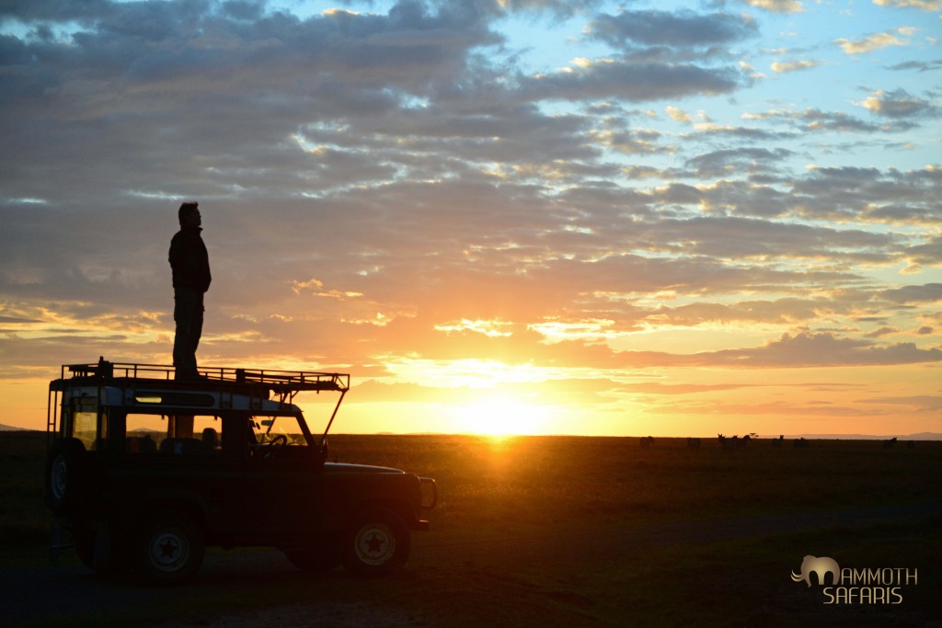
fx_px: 2093
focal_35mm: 80
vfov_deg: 17.1
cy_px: 314
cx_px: 471
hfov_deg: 25.4
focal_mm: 80
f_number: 5.6
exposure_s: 1/4000
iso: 2000
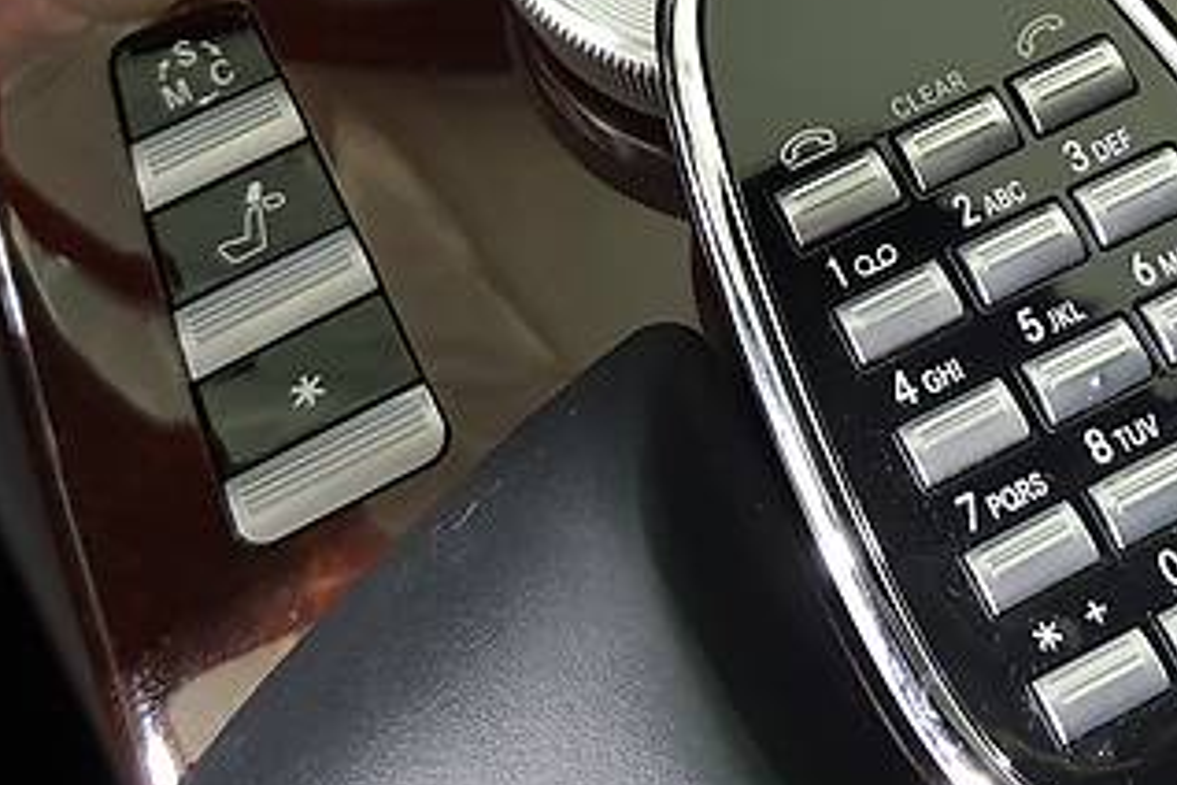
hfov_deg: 29.6
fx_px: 2223
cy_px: 44
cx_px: 674
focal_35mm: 68
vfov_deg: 19.6
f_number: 1.5
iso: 320
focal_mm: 4.3
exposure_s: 1/17
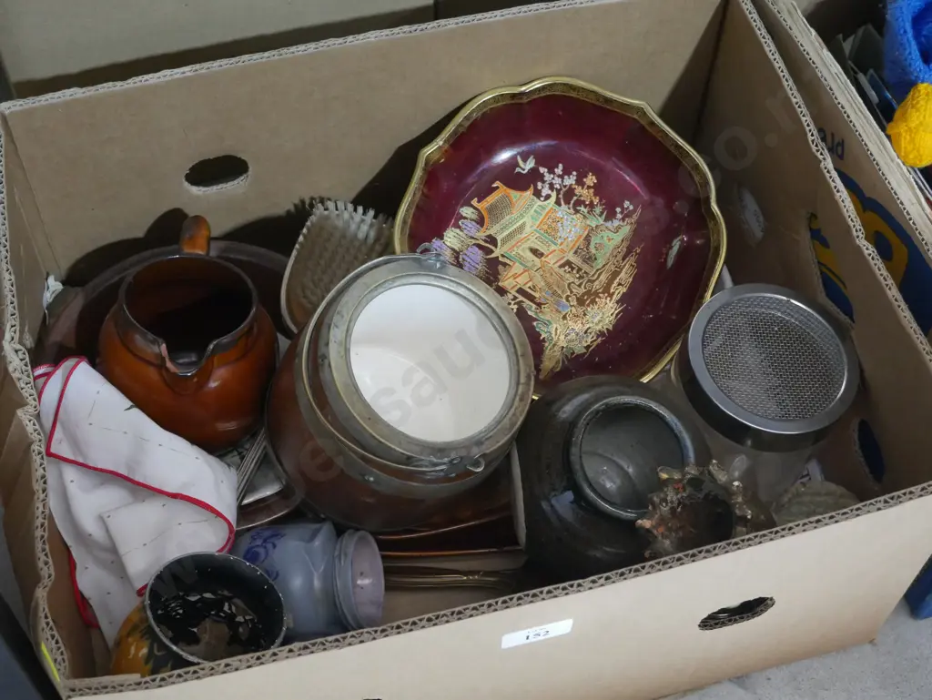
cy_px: 350
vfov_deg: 28.1
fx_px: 1401
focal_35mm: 52
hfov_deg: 36.8
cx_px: 466
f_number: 5.3
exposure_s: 1/40
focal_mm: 26
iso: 3200
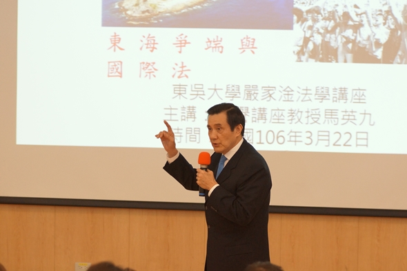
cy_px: 136
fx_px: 1695
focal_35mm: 150
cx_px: 204
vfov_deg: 9.1
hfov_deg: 13.7
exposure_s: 1/160
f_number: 3.5
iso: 1600
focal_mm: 100
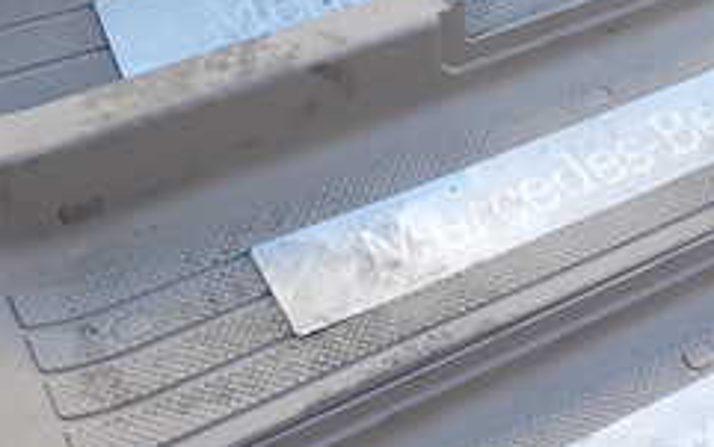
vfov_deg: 19.7
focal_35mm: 66
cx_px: 548
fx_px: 1285
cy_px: 228
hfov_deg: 30.5
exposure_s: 1/125
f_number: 2.8
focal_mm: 4.5
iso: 100
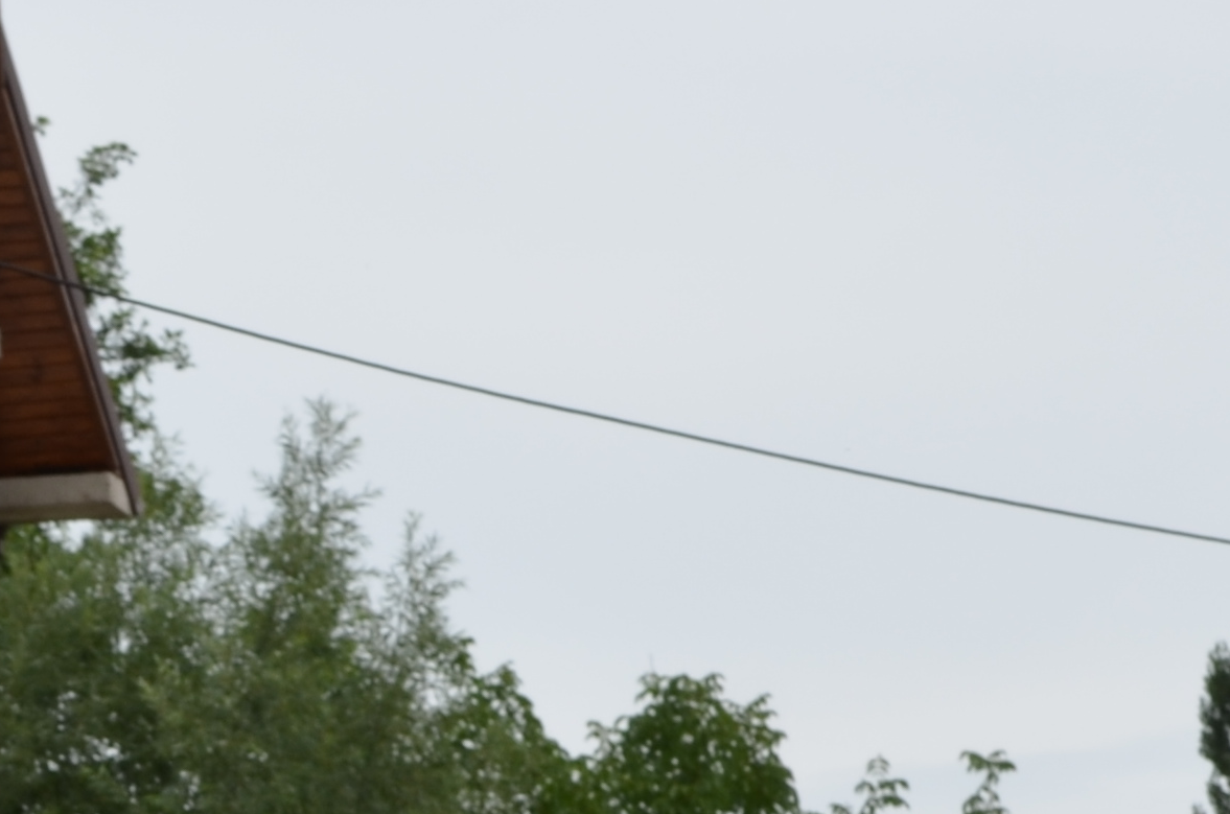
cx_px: 5
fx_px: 6852
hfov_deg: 10.2
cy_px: 1635
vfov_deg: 6.6
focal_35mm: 201
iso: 100
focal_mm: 32
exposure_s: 1/200
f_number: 8
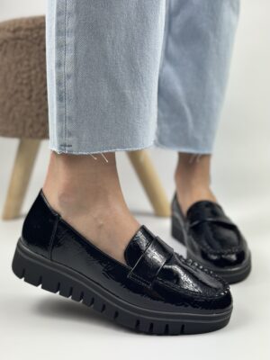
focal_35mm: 48
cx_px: 135
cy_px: 180
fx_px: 499
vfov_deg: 39.7
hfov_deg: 30.3
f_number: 1.78
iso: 80
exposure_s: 1/1009
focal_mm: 6.86
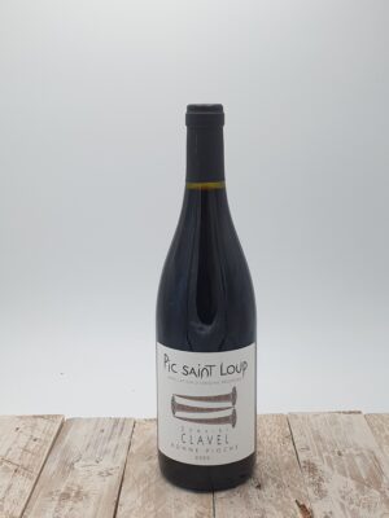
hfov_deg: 53.1
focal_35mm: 26
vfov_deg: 67.3
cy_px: 259
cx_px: 194
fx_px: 390
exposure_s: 1/100
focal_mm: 4.3
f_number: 2.4
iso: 80
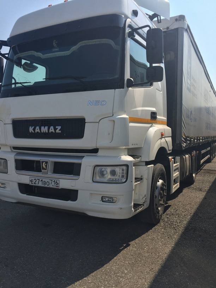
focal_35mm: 29
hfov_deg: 48.2
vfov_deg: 61.7
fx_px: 241
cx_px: 108
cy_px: 144
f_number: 2.2
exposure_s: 1/2198
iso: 32
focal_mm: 4.15
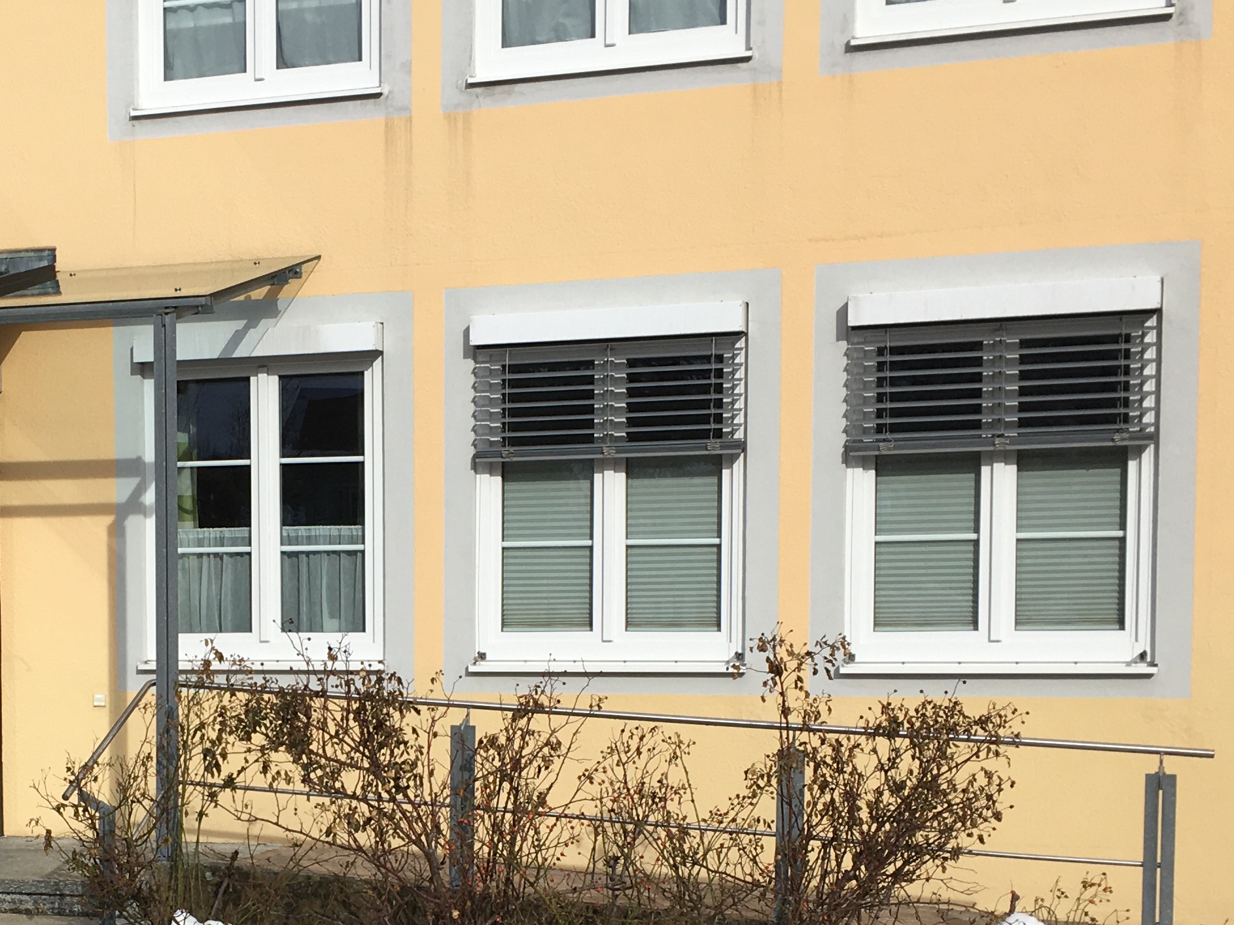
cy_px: 729
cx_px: 254
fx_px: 2210
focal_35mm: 62
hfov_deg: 30.5
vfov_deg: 23.3
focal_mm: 4.15
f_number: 2.2
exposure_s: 1/2198
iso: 25
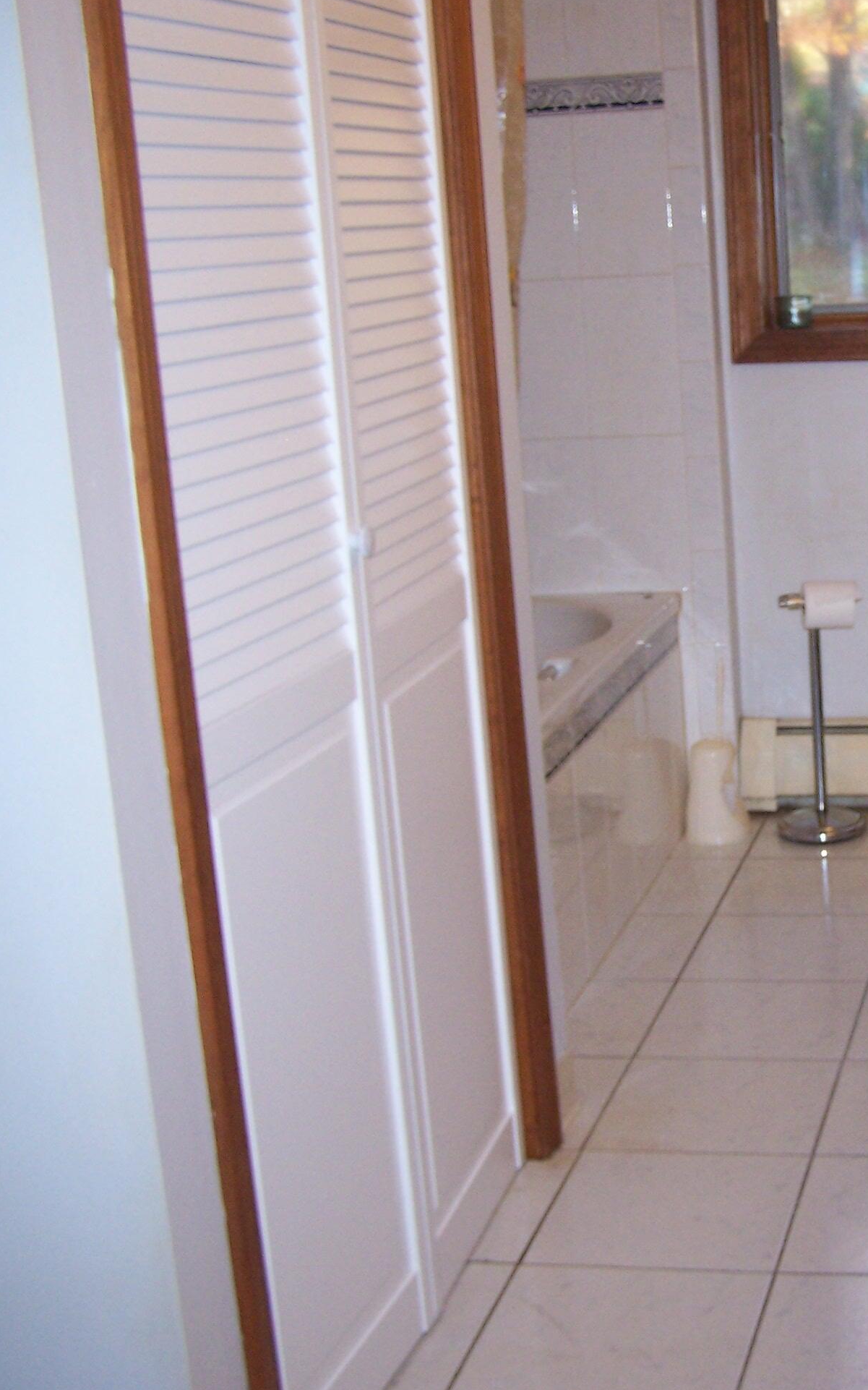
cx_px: 836
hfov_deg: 23.1
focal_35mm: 54
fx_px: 2044
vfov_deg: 37.5
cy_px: 695
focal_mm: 6.3
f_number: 2.8
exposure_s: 1/60
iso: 140
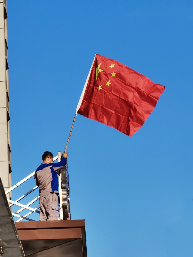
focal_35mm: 269
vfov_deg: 7.4
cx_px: 96
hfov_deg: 5.5
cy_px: 128
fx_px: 2000
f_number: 4.4
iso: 50
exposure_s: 1/121
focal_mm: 28.21
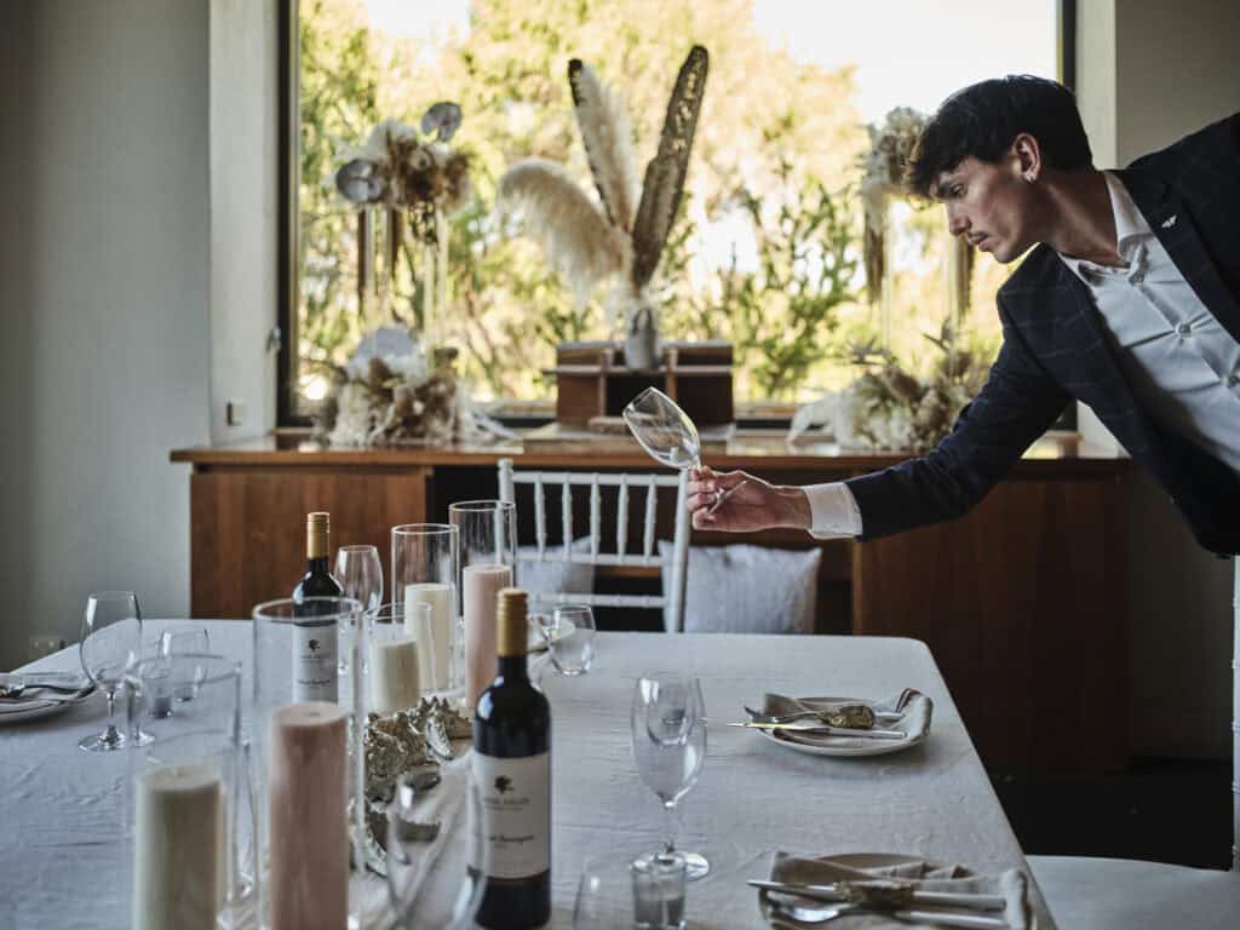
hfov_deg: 51.4
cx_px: 620
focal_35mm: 36
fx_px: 1290
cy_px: 465
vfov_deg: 39.7
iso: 160
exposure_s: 1/100
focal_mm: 45
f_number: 2.8
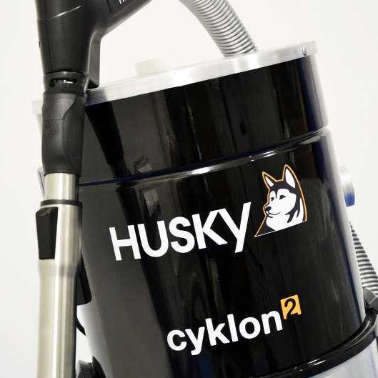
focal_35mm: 81
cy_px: 160
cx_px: 189
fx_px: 1001
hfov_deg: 21.4
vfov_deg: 21.4
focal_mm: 42
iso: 900
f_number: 4.8
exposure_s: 1/15
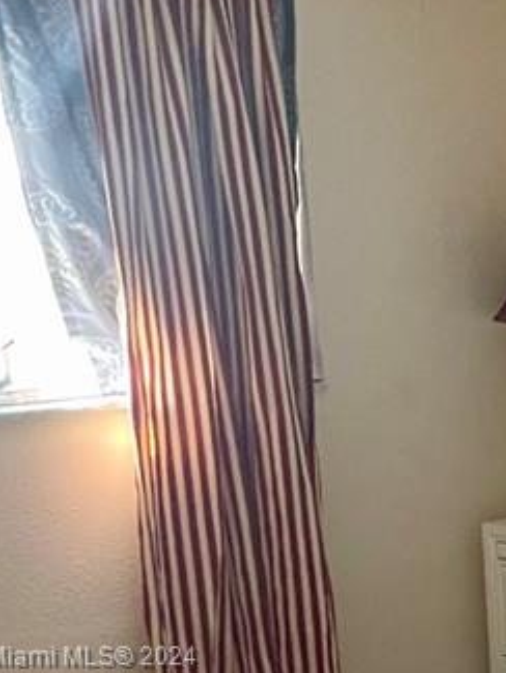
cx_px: 751
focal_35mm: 96
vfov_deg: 19.9
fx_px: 1870
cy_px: 659
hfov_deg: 14.4
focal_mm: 4.2
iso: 320
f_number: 1.6
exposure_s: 1/60
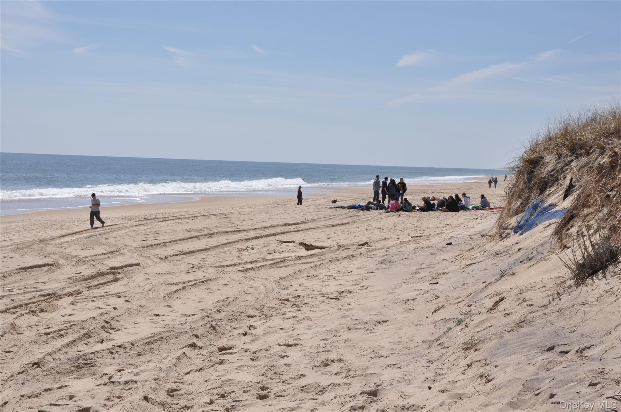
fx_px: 1085
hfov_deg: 31.9
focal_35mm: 63
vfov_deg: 21.5
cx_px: 310
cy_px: 206
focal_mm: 42
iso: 200
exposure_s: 1/500
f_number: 10
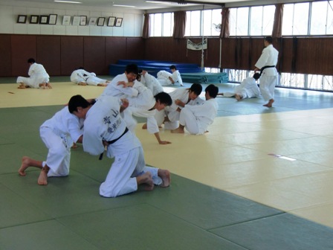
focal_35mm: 55
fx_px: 529
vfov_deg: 26.6
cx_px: 166
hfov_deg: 34.9
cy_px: 125
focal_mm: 9.8
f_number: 4.2
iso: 200
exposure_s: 1/60
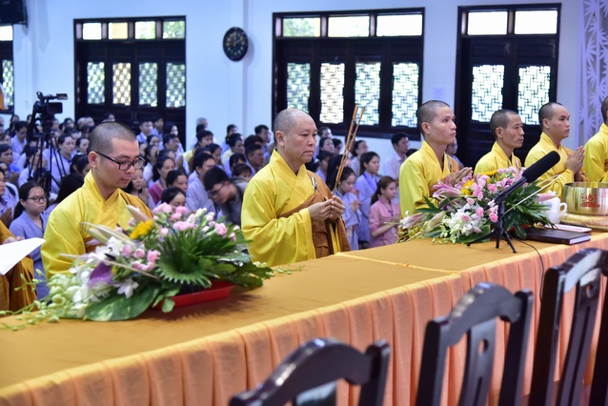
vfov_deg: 24.2
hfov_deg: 35.6
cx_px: 308
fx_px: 946
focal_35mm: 56
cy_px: 200
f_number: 4
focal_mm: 55
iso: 1250
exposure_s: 1/40
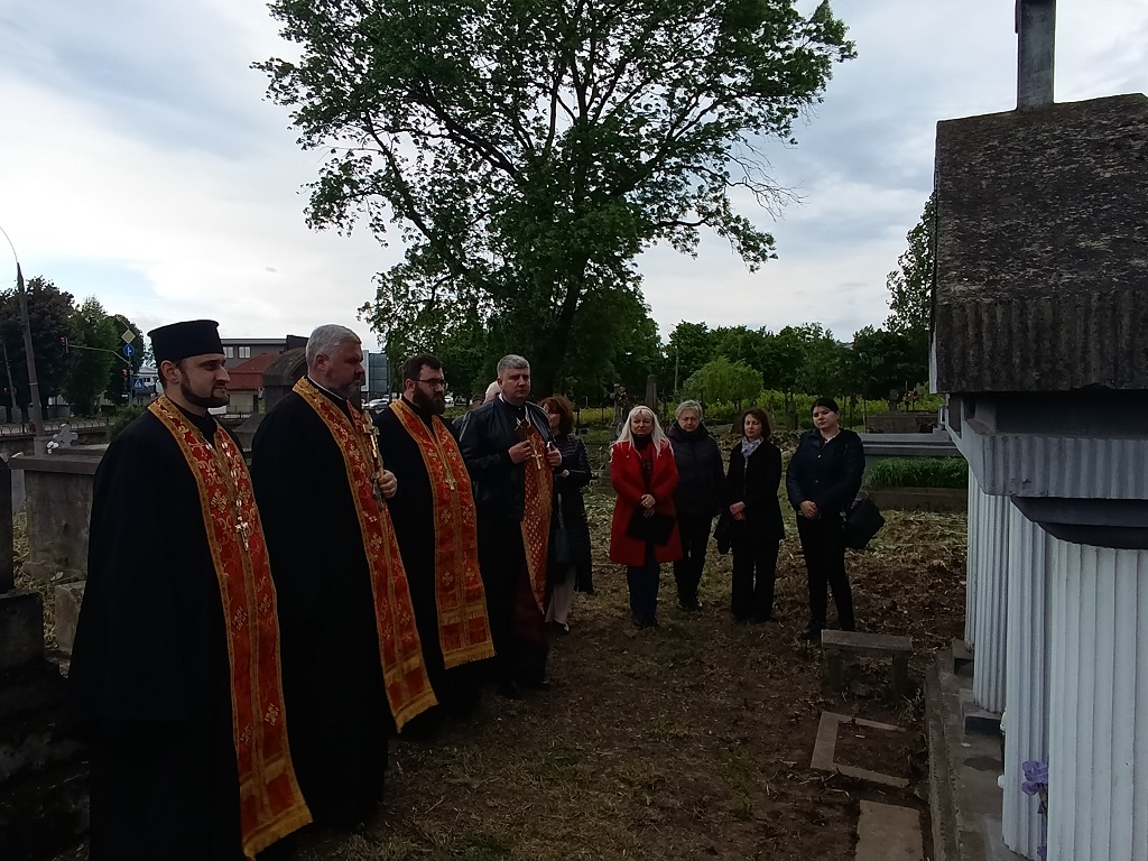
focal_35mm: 16
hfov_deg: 94.5
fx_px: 531
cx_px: 574
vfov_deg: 78.1
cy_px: 430
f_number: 2.2
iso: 50
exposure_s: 1/322
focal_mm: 1.65
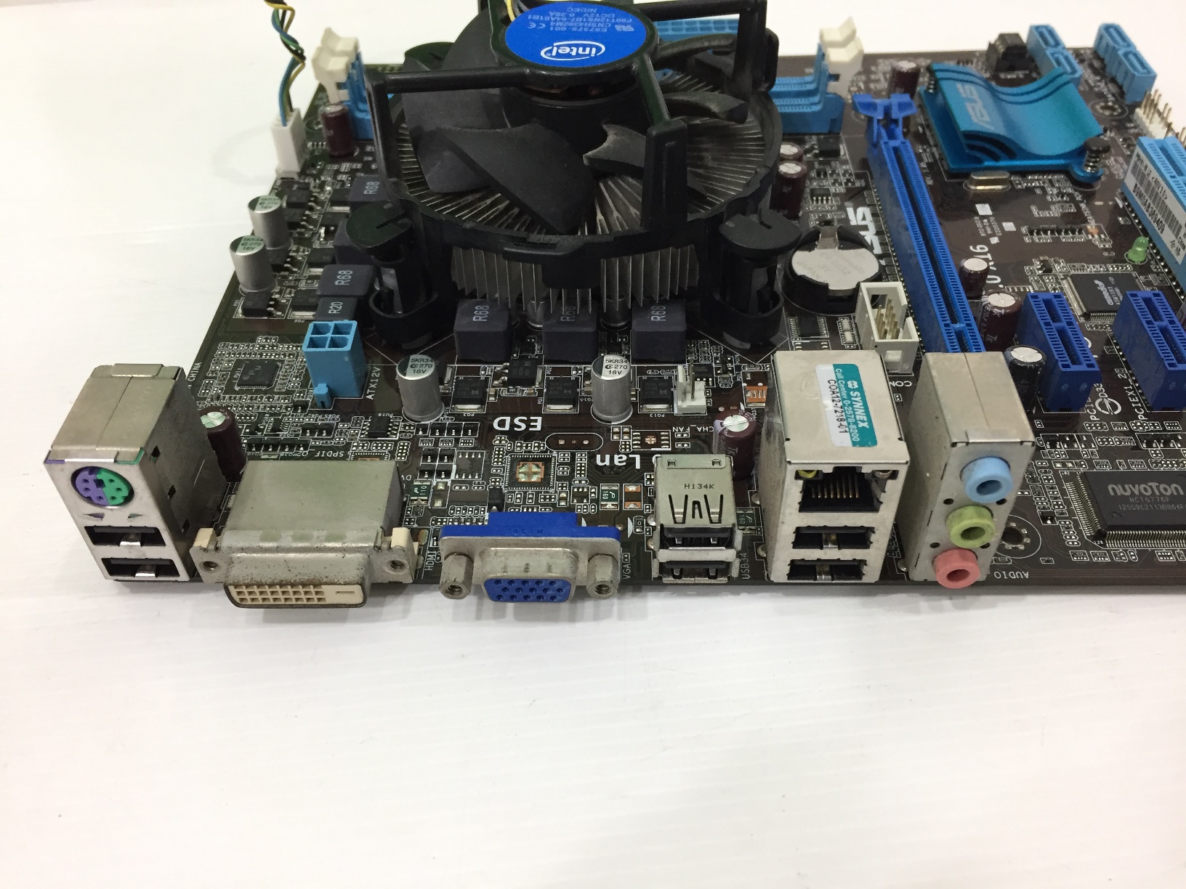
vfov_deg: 48.2
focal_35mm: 29
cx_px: 593
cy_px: 444
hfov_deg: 61.7
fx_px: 994
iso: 125
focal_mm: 4.15
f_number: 2.2
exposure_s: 1/33
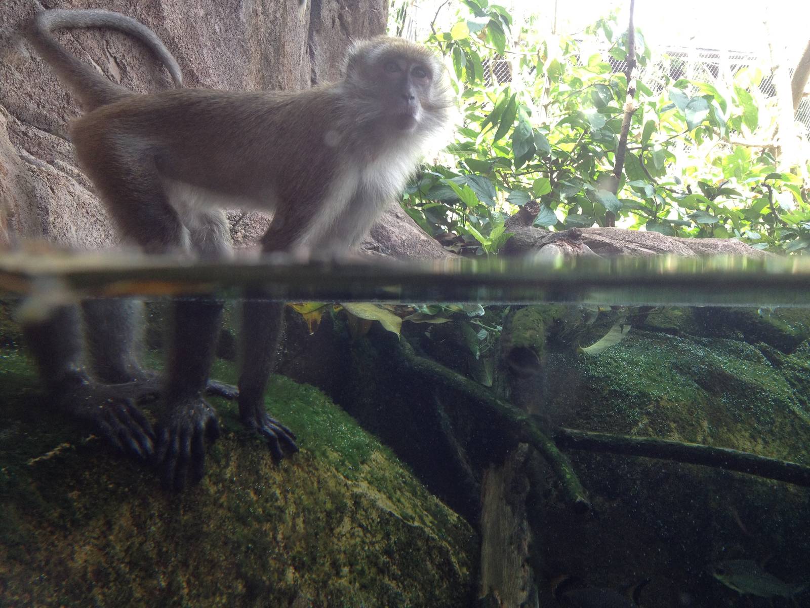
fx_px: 819
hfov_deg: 52.6
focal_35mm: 35
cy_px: 304
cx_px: 405
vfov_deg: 40.7
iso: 100
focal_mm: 4.28
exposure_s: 1/120
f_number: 2.4
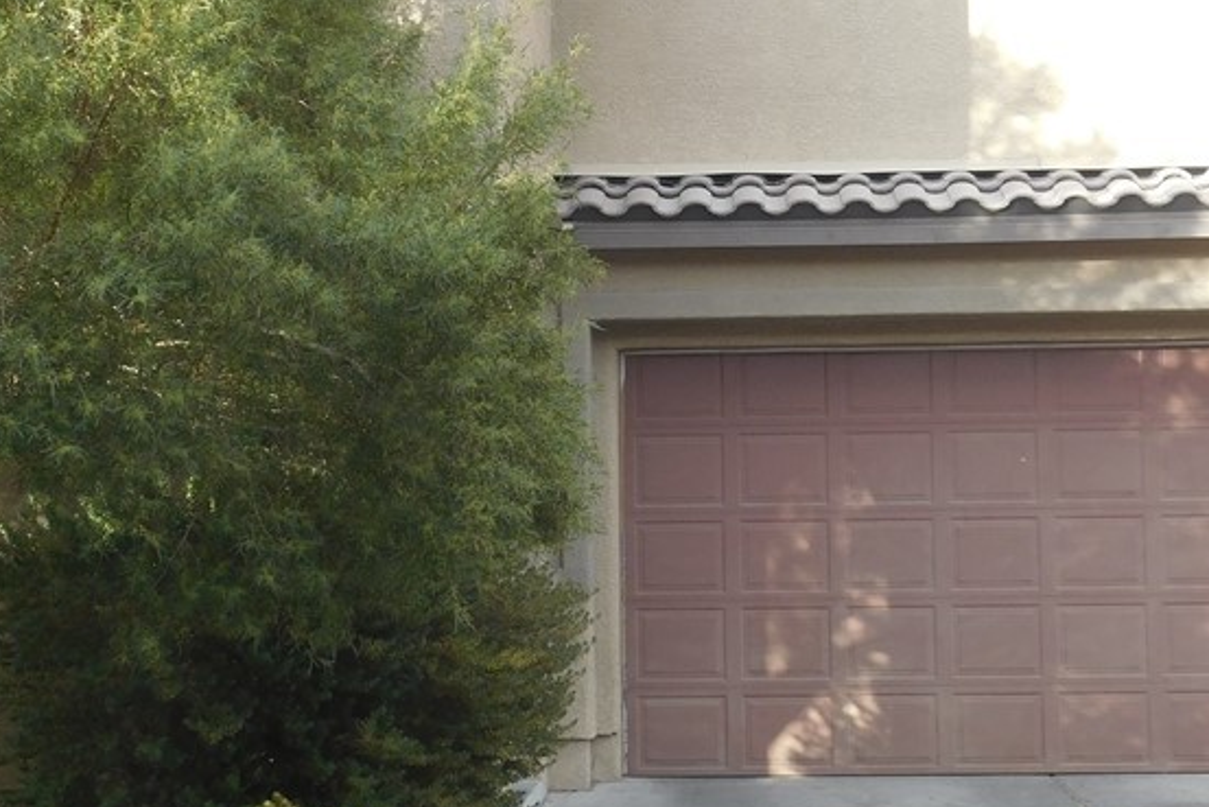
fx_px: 2586
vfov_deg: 17.7
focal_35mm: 77
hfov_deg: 26.3
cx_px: 649
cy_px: 278
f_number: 3.6
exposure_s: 1/250
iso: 125
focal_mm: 7.1
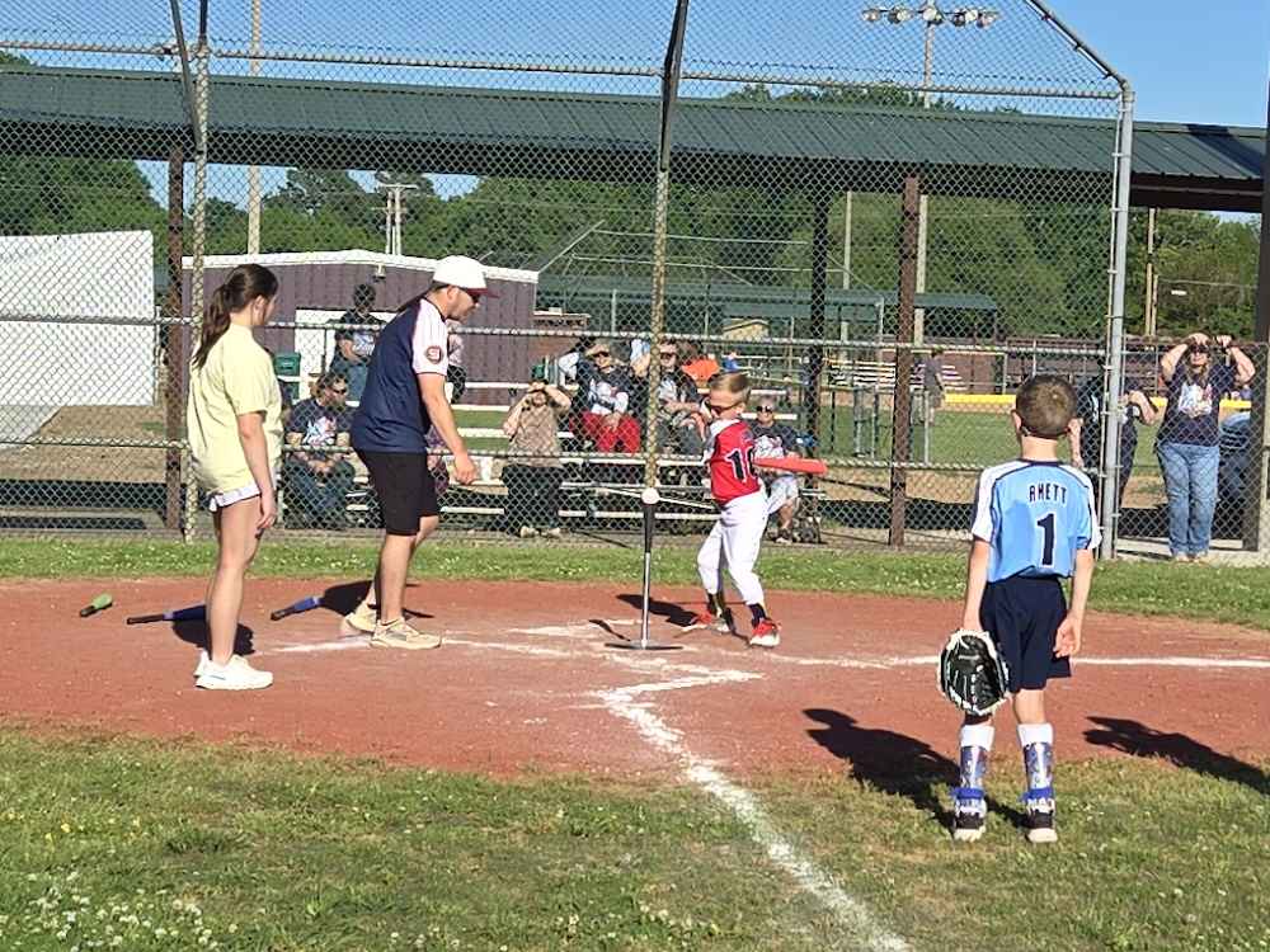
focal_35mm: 23
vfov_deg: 58.9
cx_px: 635
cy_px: 476
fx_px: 844
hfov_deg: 73.9
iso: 25
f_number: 1.8
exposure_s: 1/2693
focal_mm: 5.4
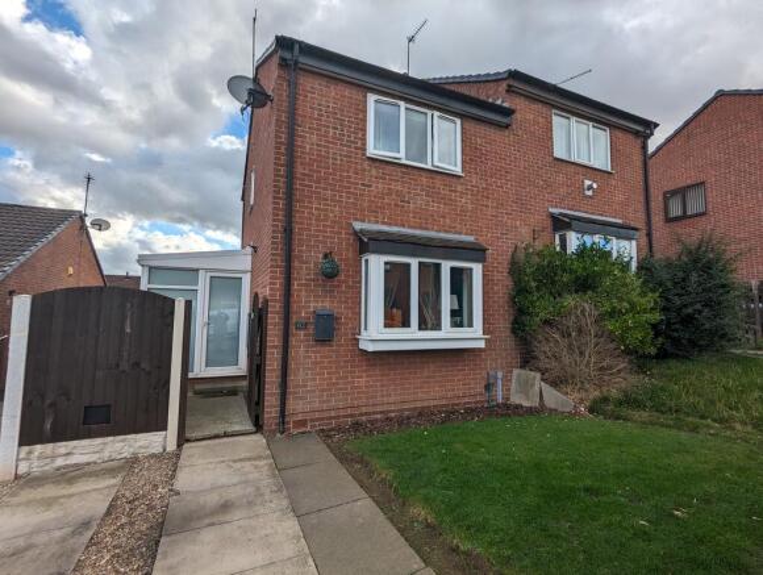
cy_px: 288
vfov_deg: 78.3
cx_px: 382
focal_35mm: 16
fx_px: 353
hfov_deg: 94.4
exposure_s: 1/1009
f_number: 2.2
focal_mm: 2.35
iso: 49
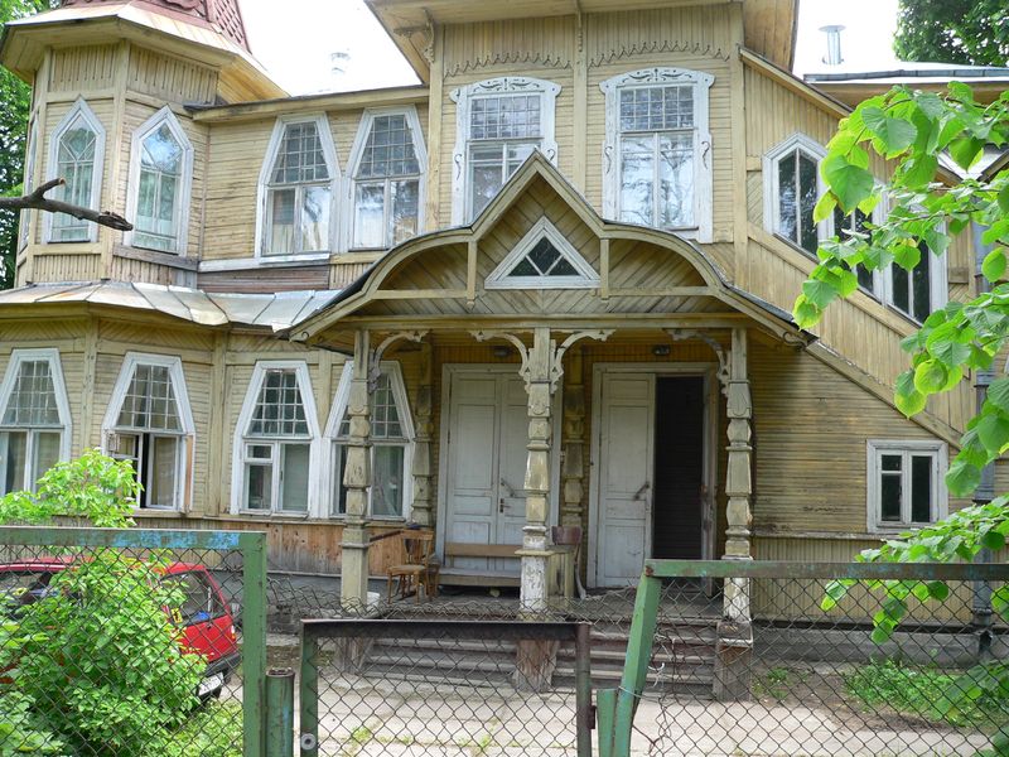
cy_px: 378
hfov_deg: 51.4
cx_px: 504
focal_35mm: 36
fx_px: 1049
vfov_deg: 39.7
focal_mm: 6
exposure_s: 1/80
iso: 80
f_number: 2.8
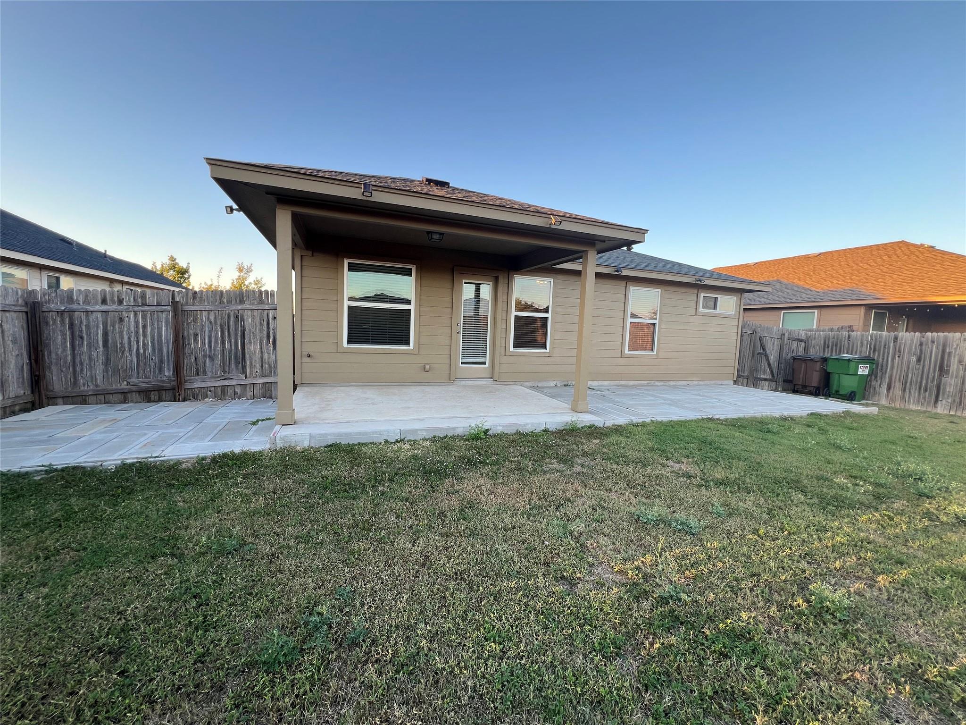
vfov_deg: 89.9
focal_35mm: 13
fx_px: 363
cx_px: 483
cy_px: 362
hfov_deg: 106.2
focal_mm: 1.57
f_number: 1.8
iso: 40
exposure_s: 1/99
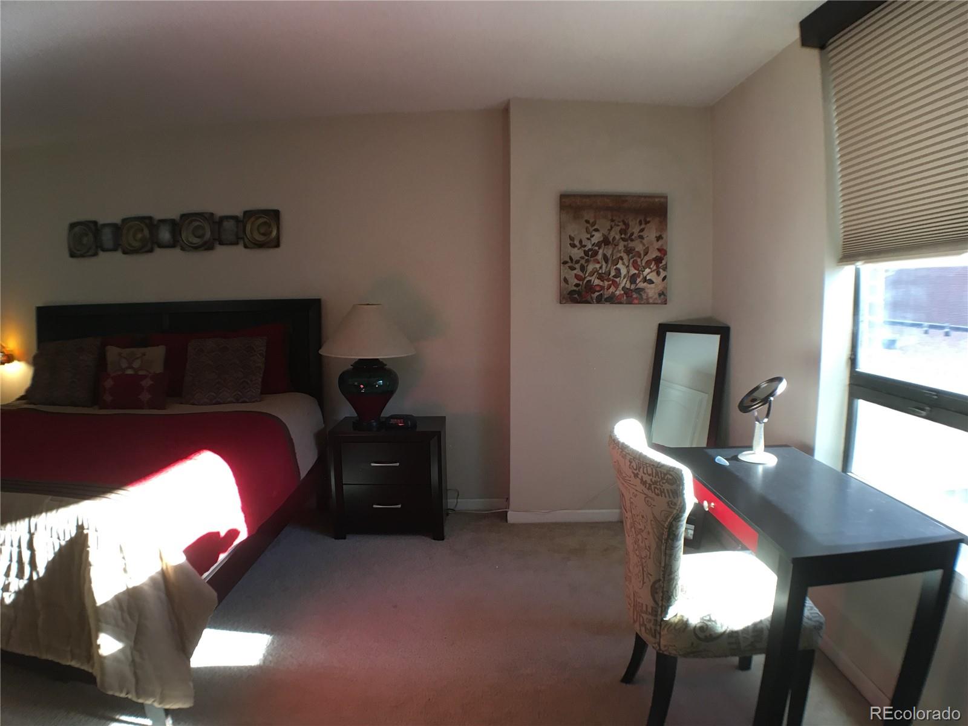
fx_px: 811
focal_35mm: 29
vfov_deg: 48.2
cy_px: 363
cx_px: 484
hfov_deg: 61.7
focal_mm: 4.15
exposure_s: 1/30
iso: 40
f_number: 2.2
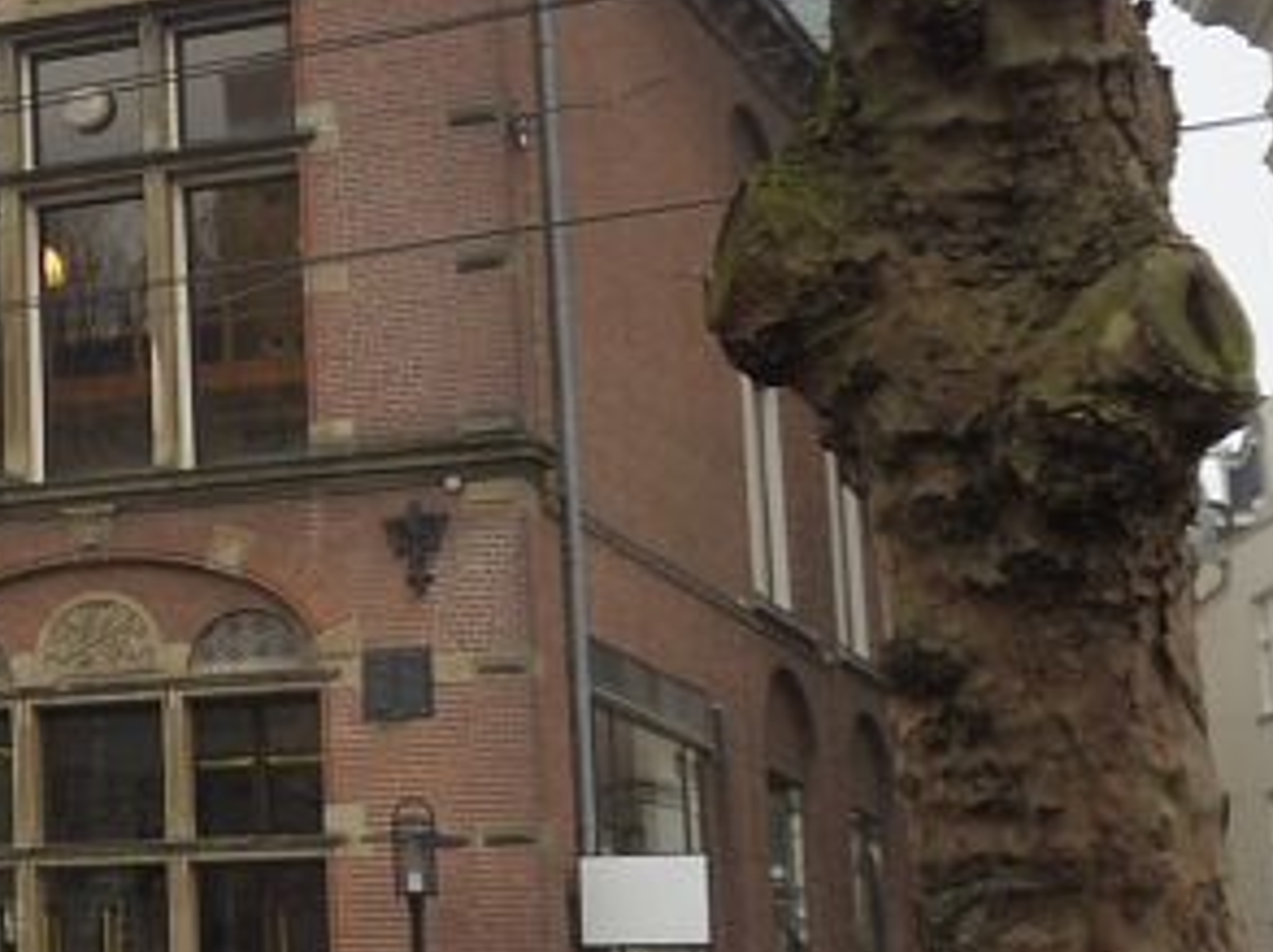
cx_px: -865
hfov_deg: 16.4
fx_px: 3857
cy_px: 396
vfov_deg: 14.1
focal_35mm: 105
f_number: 3.6
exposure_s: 1/125
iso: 100
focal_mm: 5.4
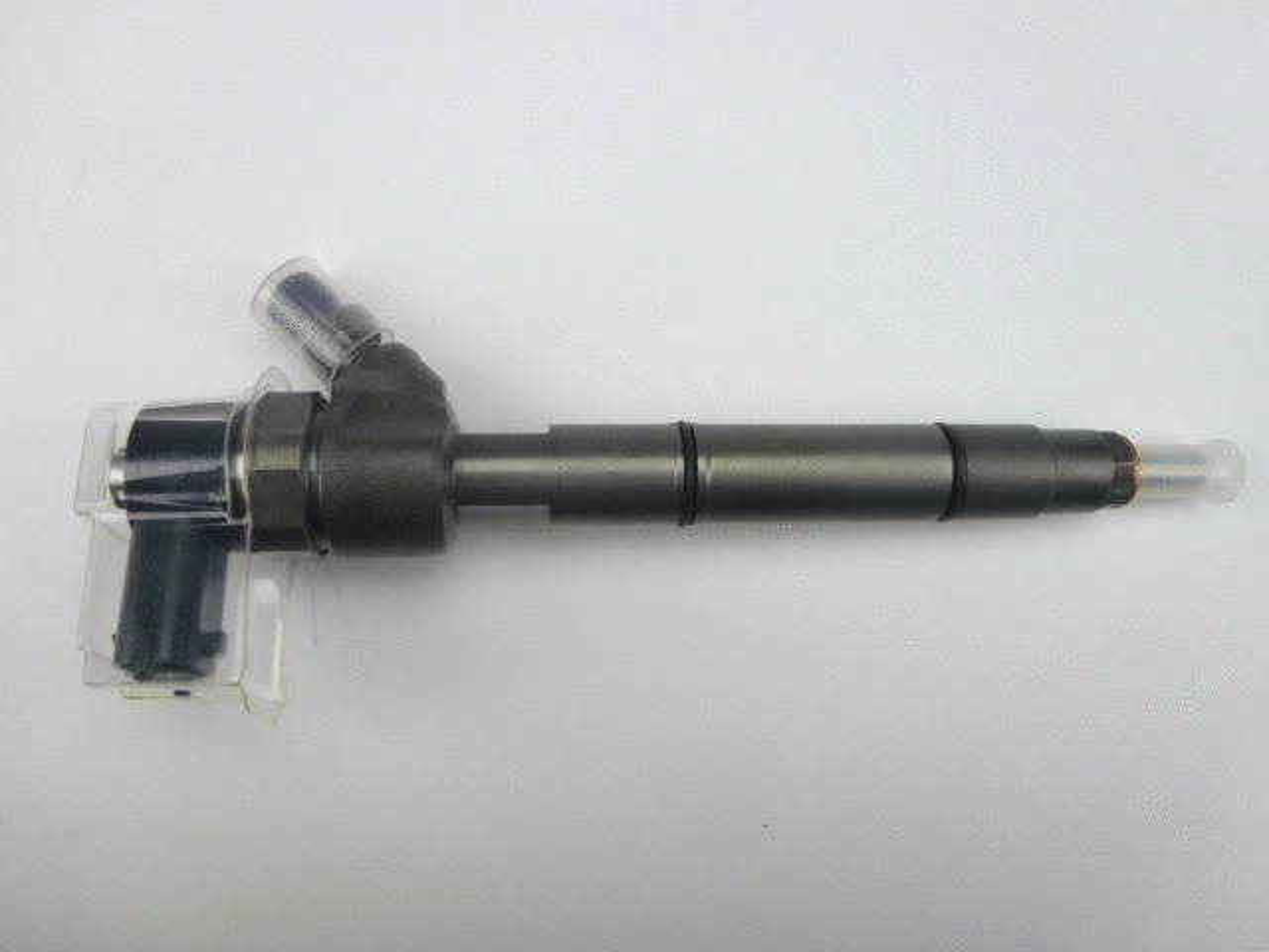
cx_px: 634
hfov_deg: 71.6
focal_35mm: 24
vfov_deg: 56.8
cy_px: 476
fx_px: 880
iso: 100
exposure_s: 1/60
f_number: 3.3
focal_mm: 4.3
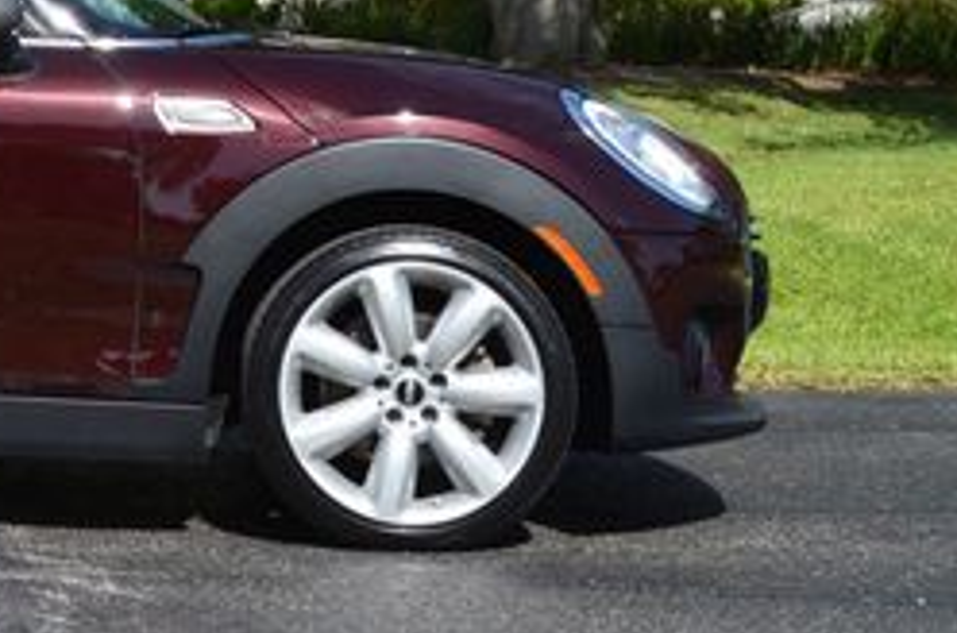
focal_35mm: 124
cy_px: -116
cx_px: -243
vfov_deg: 10.8
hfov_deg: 15.8
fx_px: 3288
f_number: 11
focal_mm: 32
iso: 140
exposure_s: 1/125
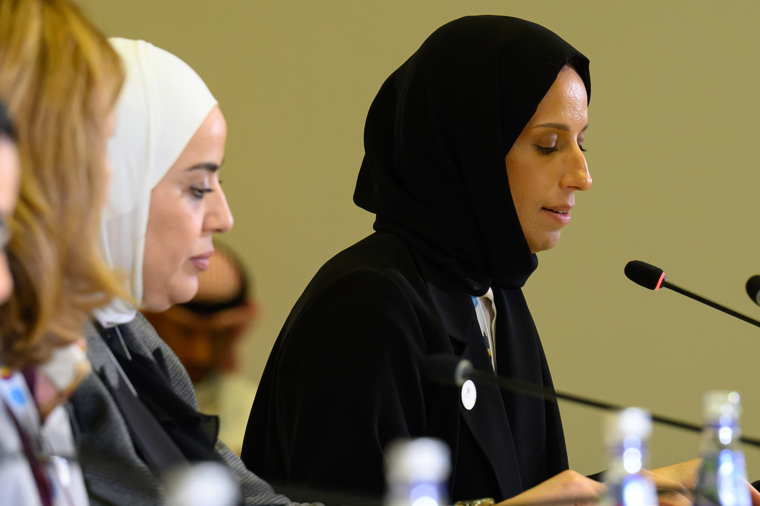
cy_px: 276
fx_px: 8464
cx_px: 544
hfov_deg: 5.1
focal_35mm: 401
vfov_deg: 3.4
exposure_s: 1/250
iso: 2000
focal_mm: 165
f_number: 4
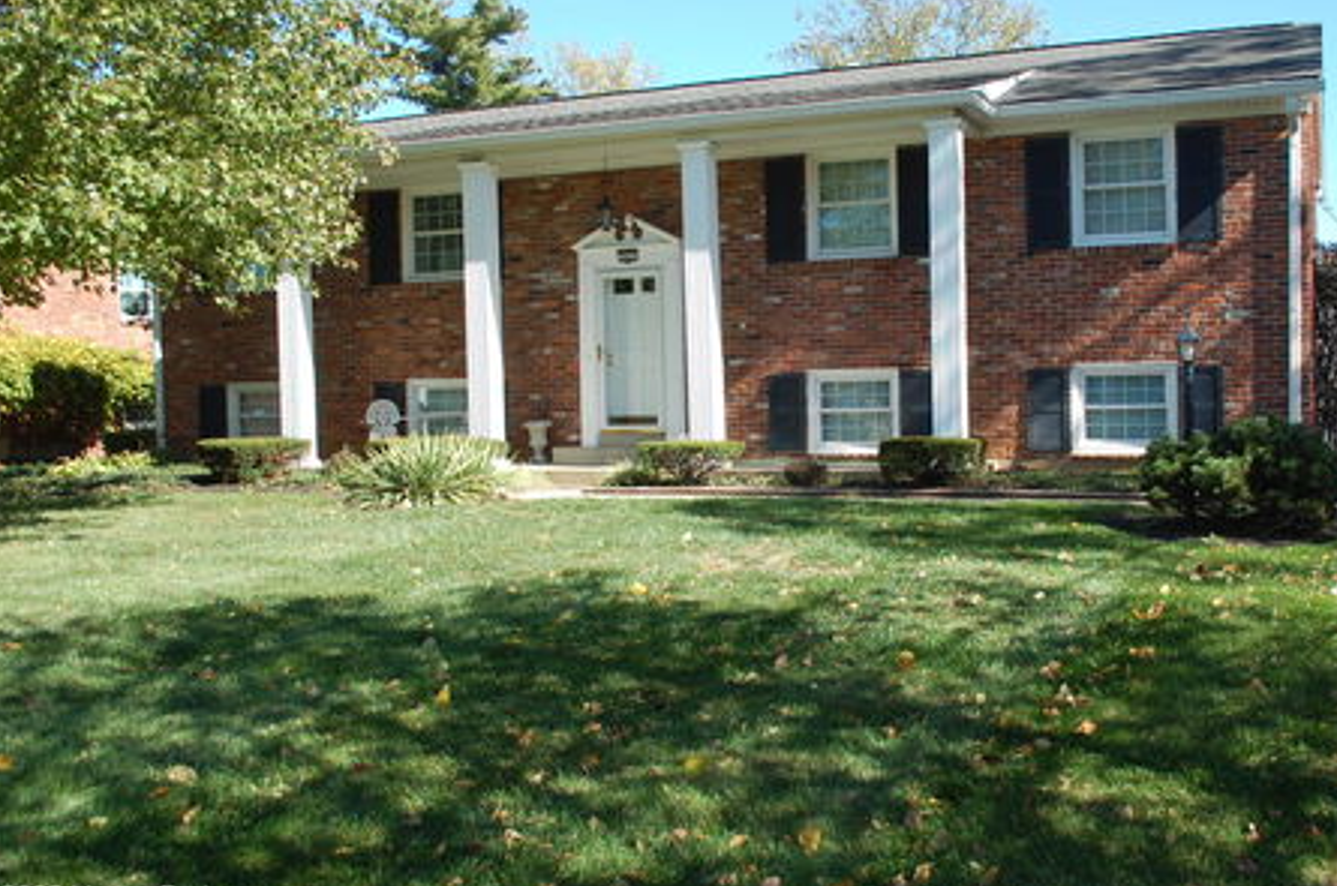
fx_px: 1409
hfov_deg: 50.7
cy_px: 432
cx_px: 745
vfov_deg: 34.9
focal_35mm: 38
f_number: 8
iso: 200
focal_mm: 22
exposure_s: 1/250
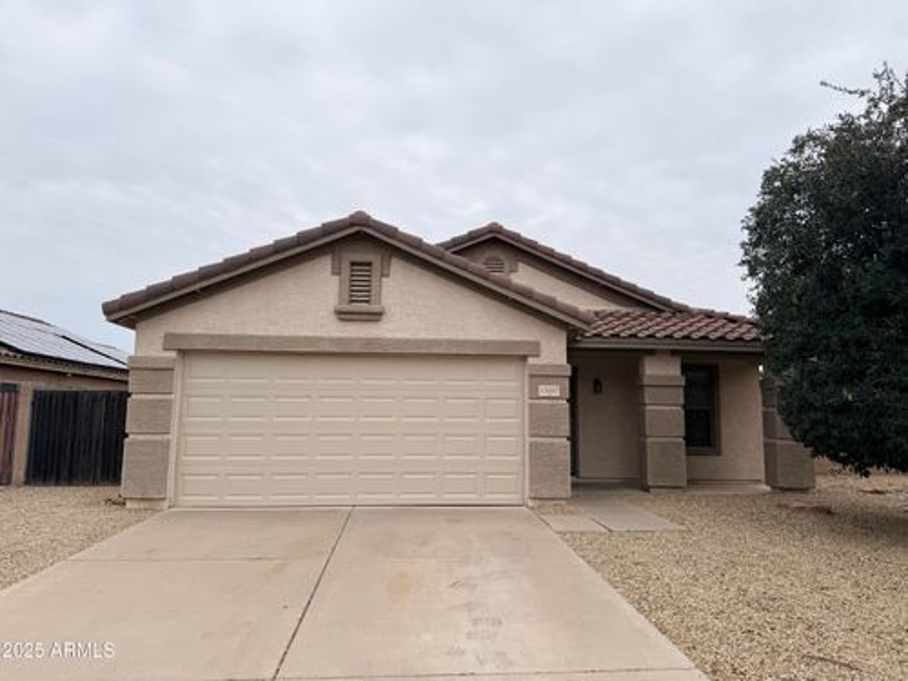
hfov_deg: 71.6
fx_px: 630
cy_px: 340
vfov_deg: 56.8
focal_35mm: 24
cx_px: 454
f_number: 1.78
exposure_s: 1/2000
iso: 80
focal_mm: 6.76
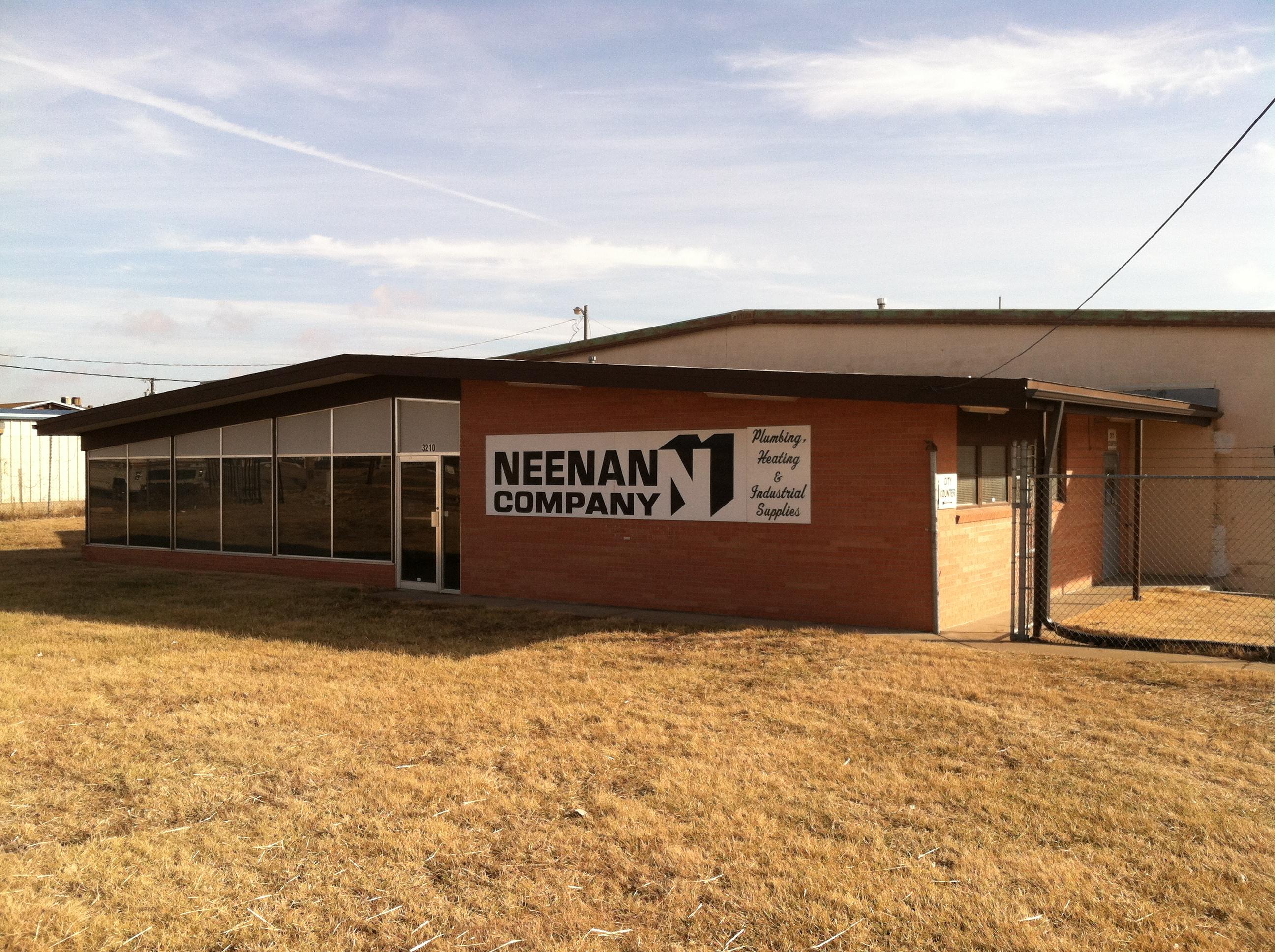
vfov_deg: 40.6
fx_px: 1287
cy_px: 476
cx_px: 638
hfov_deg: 52.7
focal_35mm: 35
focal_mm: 3.85
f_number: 2.8
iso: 80
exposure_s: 1/1071
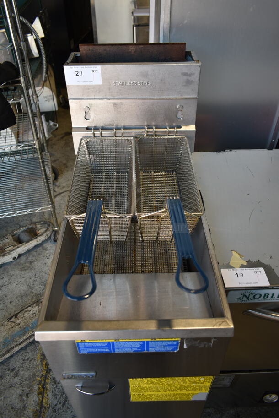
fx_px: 313
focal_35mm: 27
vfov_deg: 67.3
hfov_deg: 48.0
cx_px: 140
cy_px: 209
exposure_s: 1/40
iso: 100
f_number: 3.5
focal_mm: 18
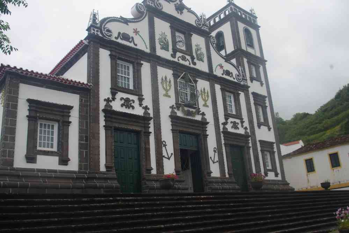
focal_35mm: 32
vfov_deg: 41.7
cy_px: 116
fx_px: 305
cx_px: 174
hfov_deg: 59.5
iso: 200
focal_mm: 21
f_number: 10
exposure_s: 1/50
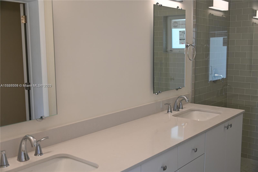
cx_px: 129
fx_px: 301
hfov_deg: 46.4
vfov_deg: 31.8
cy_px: 86
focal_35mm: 42
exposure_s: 1/125
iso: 720
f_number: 4
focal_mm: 42
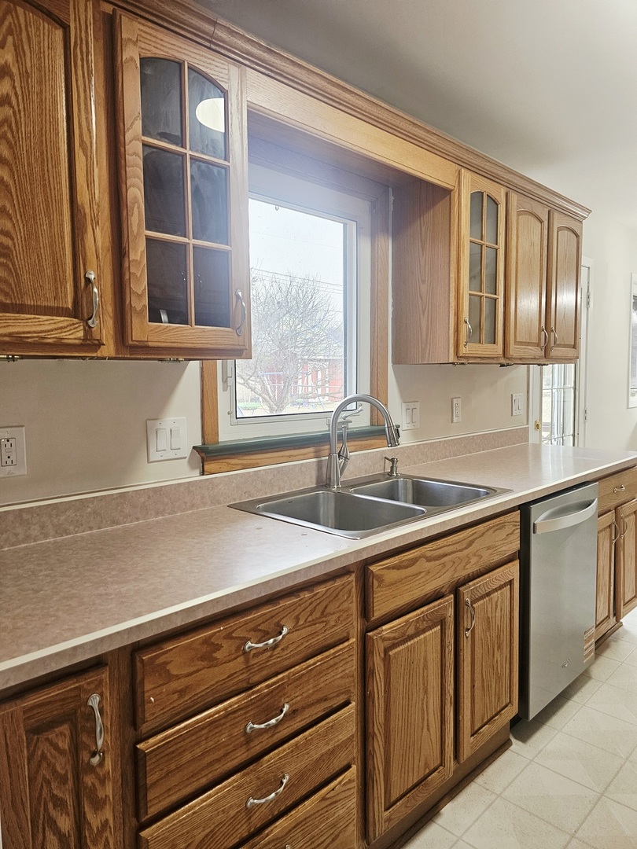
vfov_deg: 73.9
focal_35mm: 23
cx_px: 318
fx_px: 564
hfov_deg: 58.9
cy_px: 424
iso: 160
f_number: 1.7
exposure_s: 1/120
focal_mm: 6.3
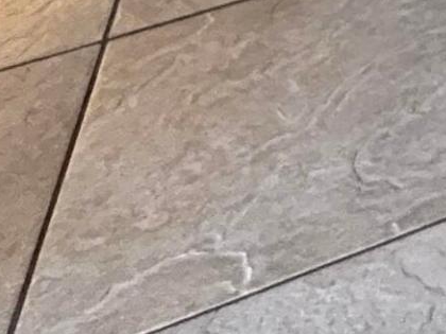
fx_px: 1237
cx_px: 1145
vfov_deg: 10.6
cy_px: -674
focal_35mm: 96
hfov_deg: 13.3
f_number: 2.2
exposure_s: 1/60
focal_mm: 2.22
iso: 640
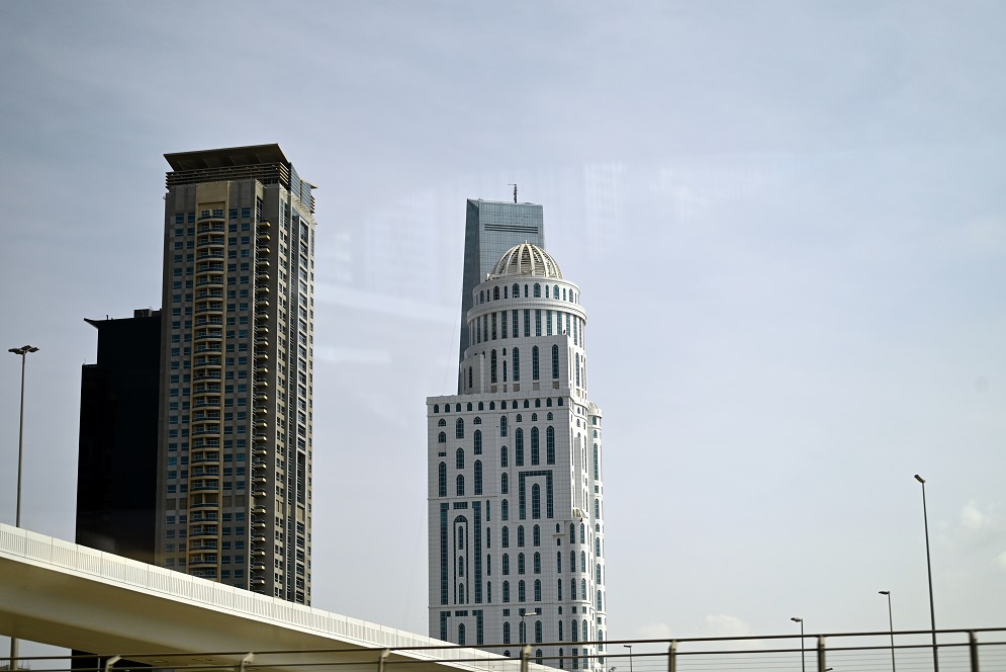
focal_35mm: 70
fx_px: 1957
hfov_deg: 28.8
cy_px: 336
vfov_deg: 19.5
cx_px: 503
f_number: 4.5
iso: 220
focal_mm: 70
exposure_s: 1/500
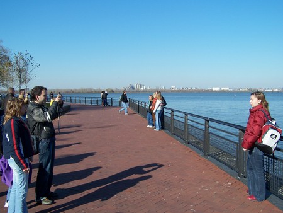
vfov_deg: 37.8
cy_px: 106
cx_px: 142
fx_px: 311
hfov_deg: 49.0
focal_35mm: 38
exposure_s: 1/640
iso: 80
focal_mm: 6.3
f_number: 4
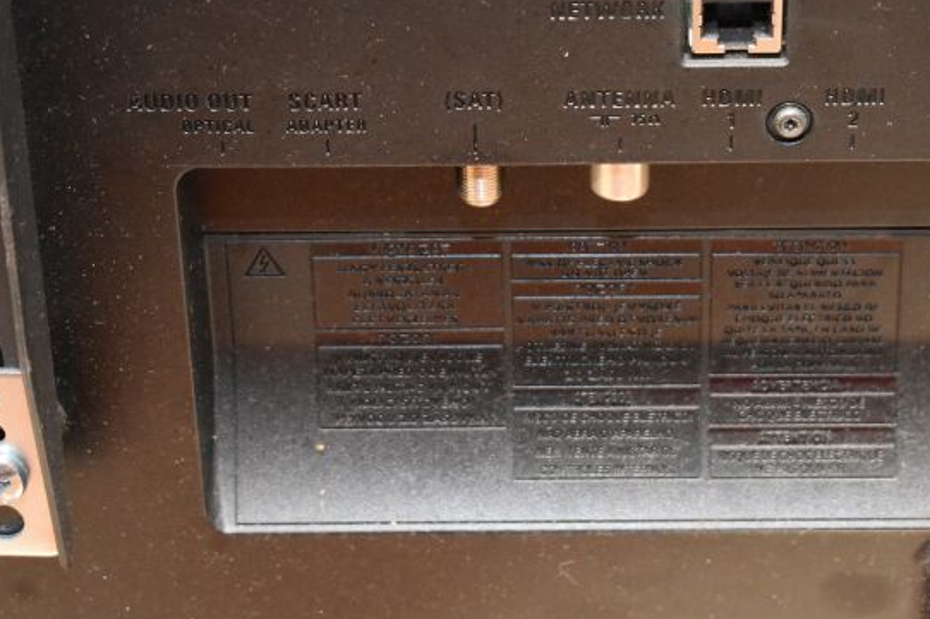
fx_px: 2634
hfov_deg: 20.0
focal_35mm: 102
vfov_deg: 13.4
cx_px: 611
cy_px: 195
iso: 6400
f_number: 5.3
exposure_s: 1/60
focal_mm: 48
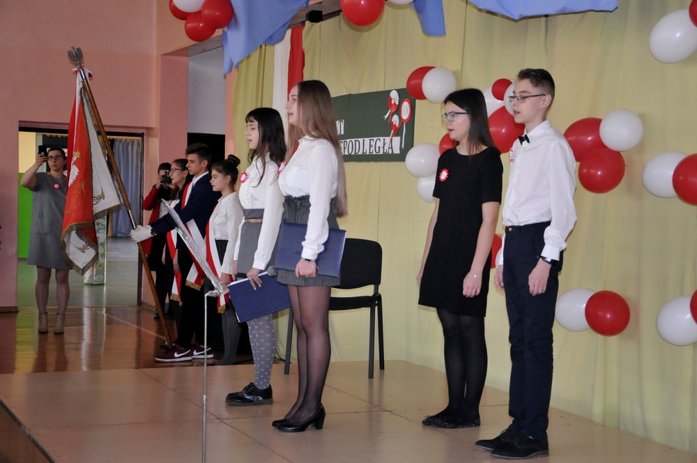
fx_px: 1305
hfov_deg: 29.9
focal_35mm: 68
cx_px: 348
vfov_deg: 20.1
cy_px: 232
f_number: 4.8
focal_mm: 45
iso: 1250
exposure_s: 1/80
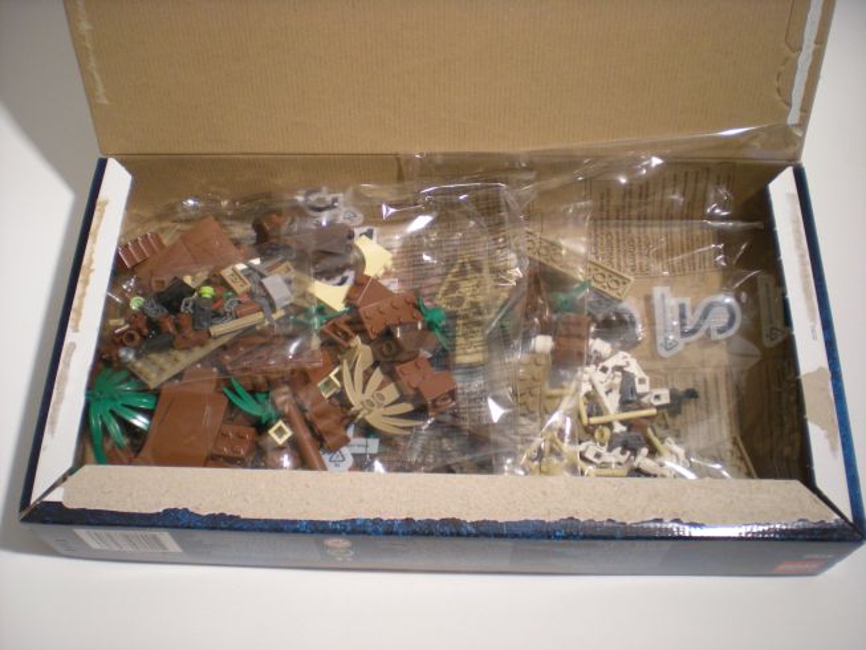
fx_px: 951
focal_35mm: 38
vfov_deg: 37.7
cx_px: 433
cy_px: 325
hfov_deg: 49.0
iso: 200
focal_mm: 6.3
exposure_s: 1/28.1
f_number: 3.1
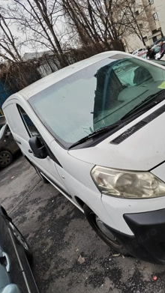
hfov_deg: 39.8
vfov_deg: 66.1
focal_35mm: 29
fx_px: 226
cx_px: 106
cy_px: 144
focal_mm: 4.75
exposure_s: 1/155
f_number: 1.8
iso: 100
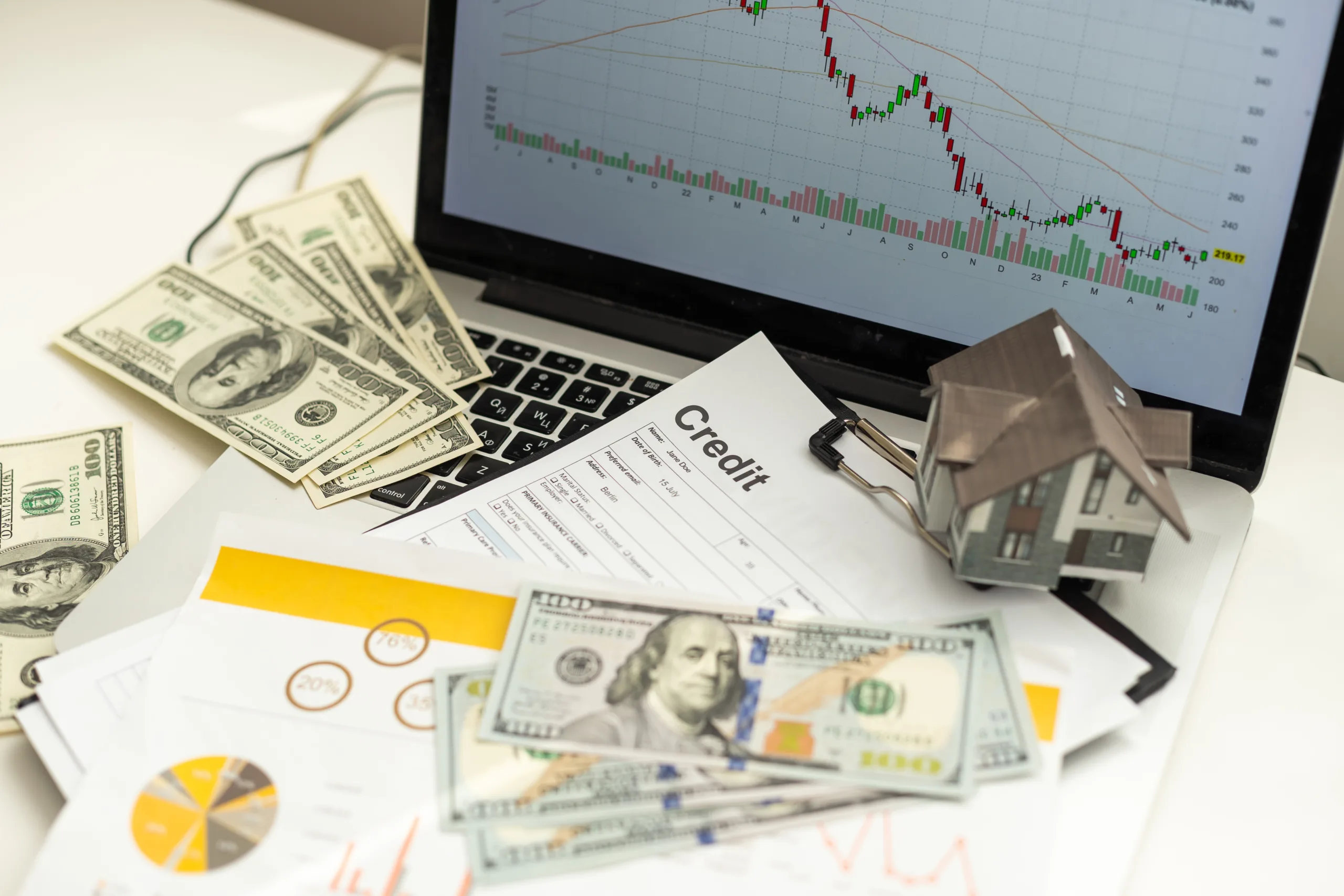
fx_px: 1867
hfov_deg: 39.6
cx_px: 672
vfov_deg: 27.0
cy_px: 448
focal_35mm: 50
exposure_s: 1/160
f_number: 2.8
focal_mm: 50
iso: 64
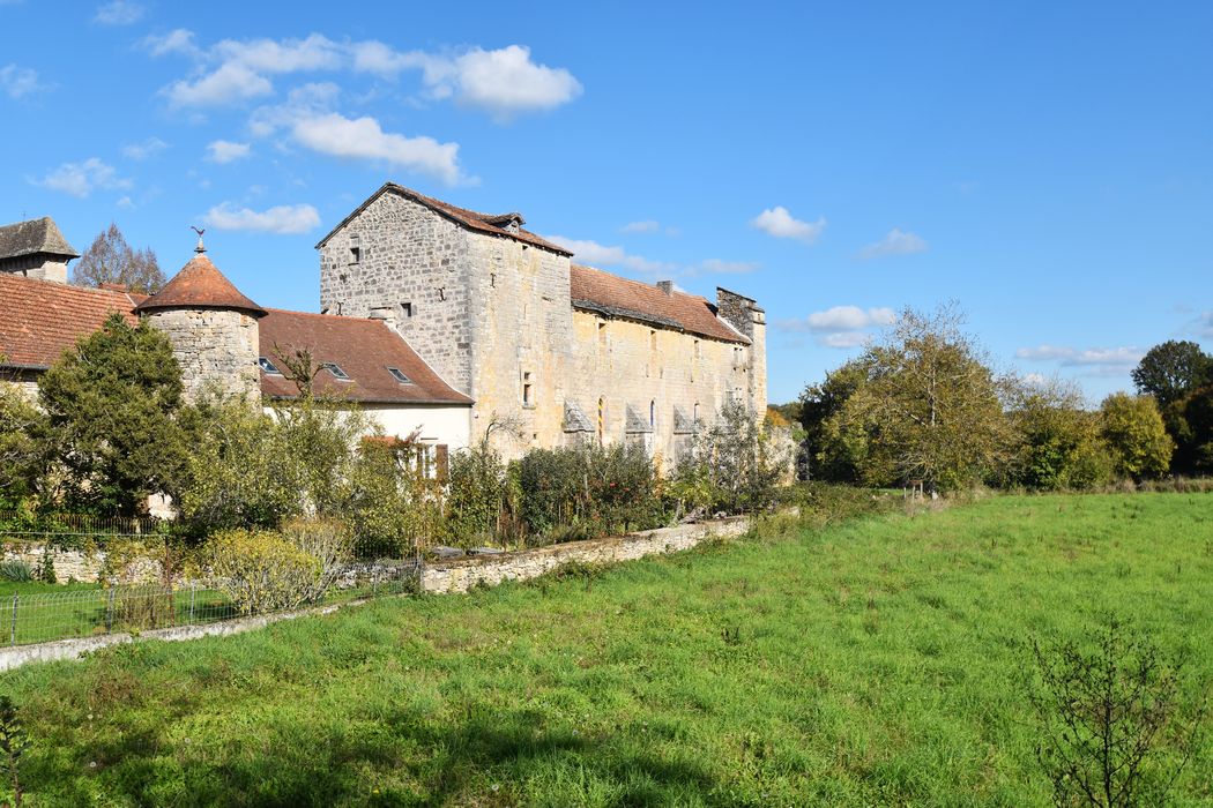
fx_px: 1112
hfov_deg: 57.2
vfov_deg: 40.0
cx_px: 606
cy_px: 404
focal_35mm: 33
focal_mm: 22
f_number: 9
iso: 200
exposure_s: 1/320
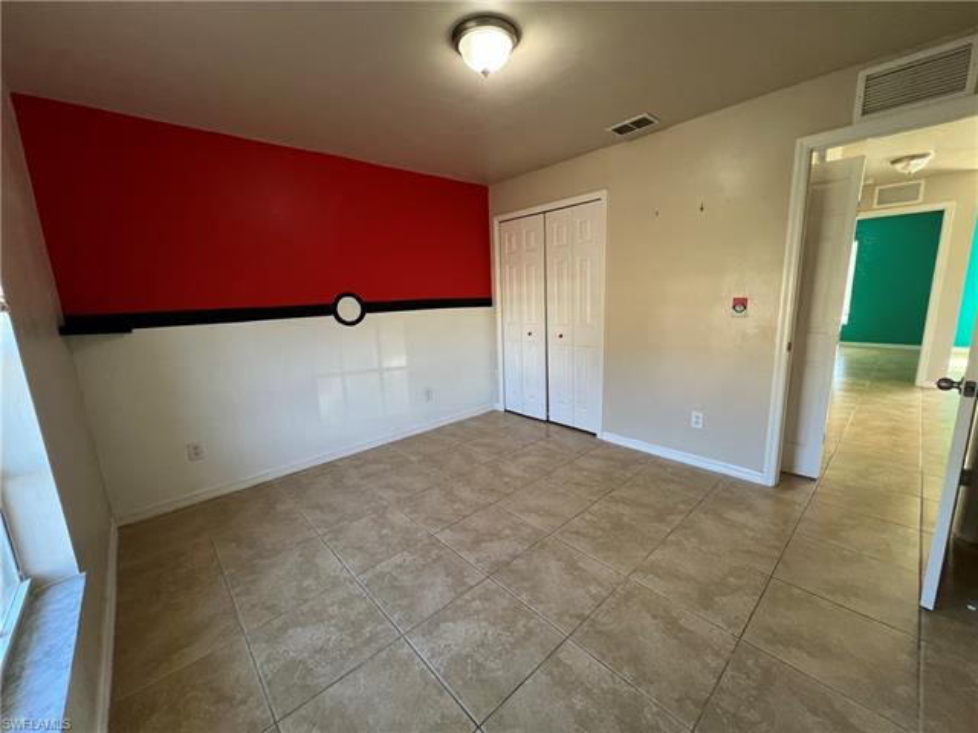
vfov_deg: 89.9
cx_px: 489
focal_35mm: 13
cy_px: 366
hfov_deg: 106.2
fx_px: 367
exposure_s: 1/60
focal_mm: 1.57
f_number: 1.8
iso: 160
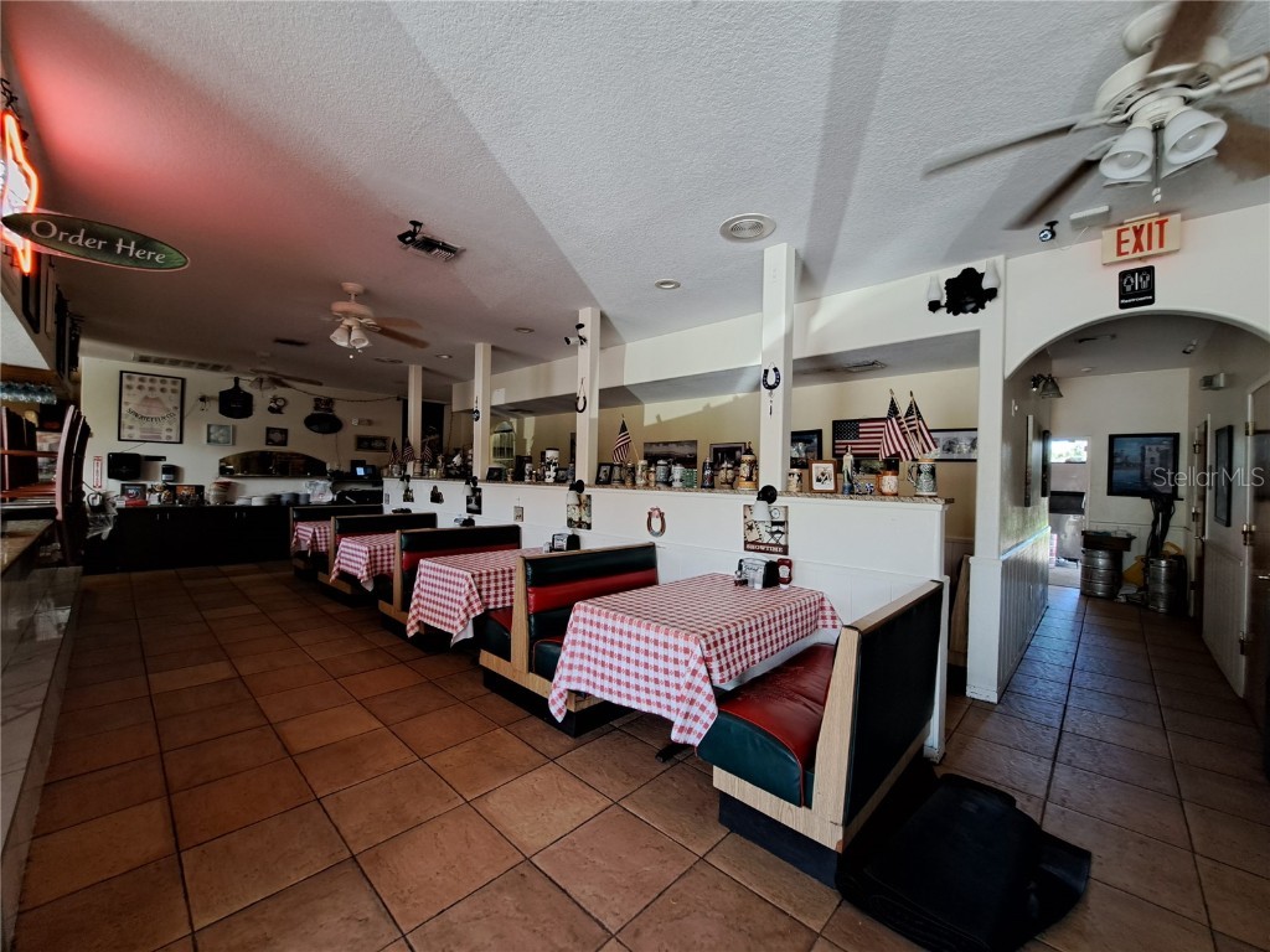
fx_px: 477
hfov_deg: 106.2
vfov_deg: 89.9
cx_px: 635
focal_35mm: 13
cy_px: 476
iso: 125
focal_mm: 1.74
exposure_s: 1/40
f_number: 2.2
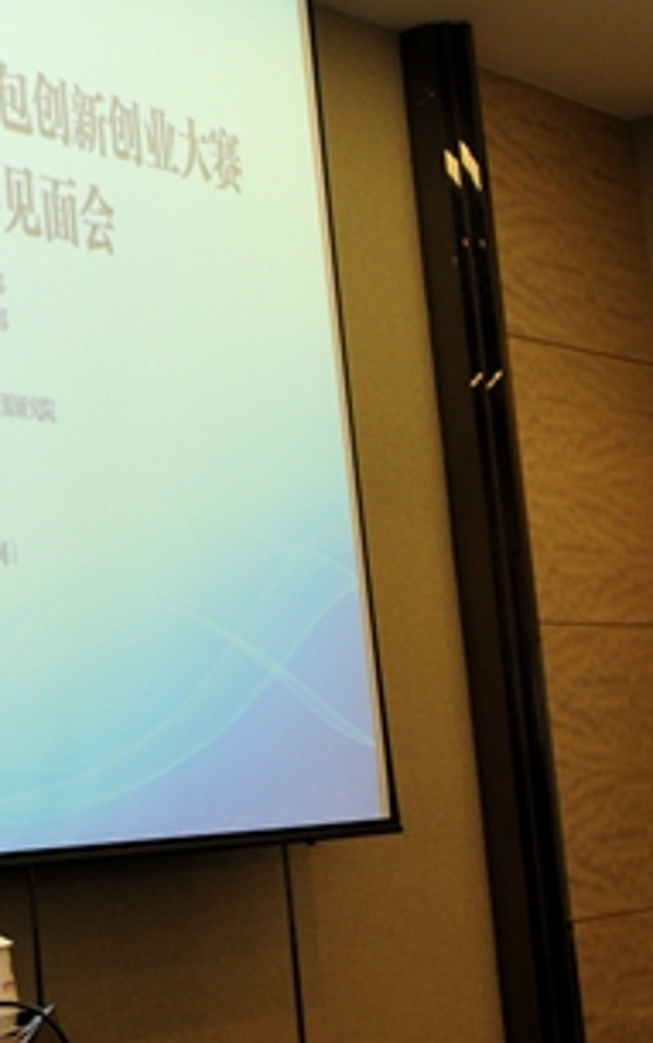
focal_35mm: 78
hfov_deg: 15.6
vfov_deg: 26.5
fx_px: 2218
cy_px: 496
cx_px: -280
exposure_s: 1/60
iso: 400
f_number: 4.5
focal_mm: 24
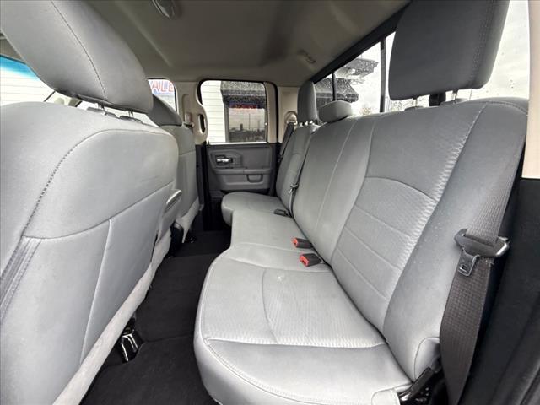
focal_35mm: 14
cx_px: 270
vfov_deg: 85.7
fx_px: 218
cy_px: 202
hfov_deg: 102.1
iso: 320
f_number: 2.2
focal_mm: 2.22
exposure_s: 1/75
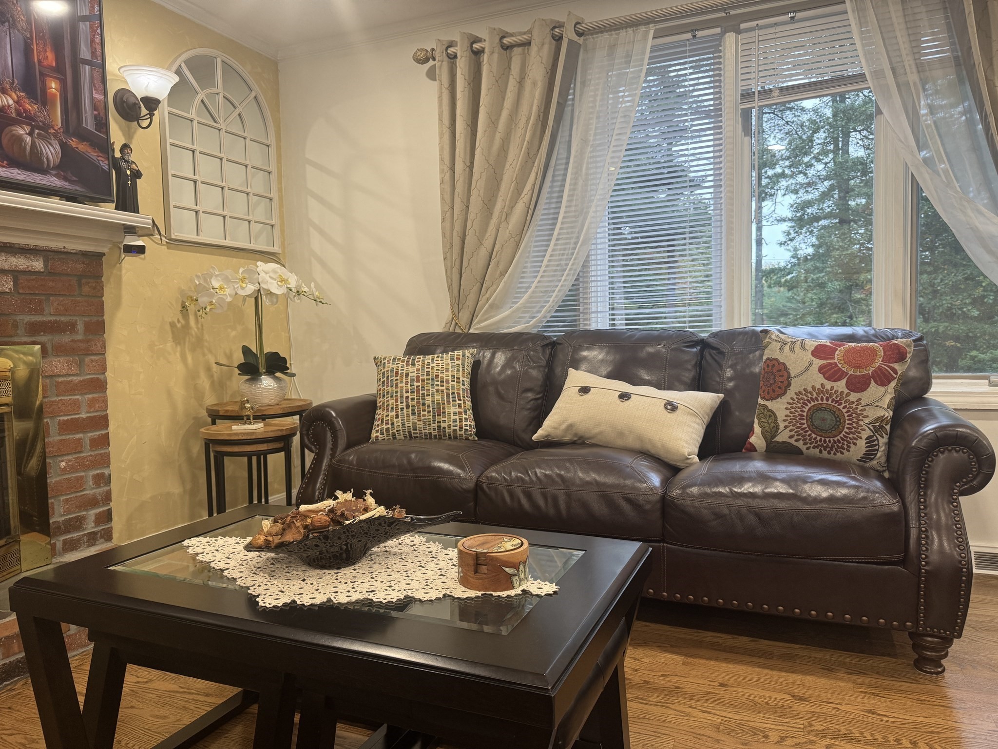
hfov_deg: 71.6
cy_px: 374
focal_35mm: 24
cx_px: 499
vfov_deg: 56.8
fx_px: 692
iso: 200
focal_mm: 6.76
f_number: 1.78
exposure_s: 1/60
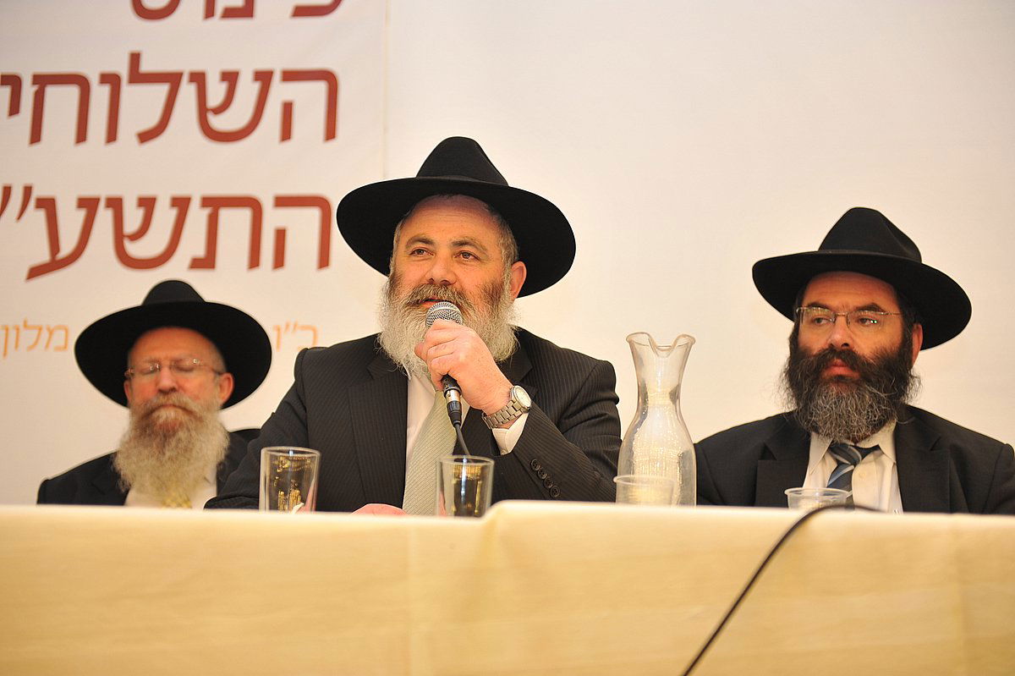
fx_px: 1747
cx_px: 508
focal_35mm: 62
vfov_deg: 21.9
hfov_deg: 32.4
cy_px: 338
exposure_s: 1/100
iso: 800
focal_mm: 62
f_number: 2.8
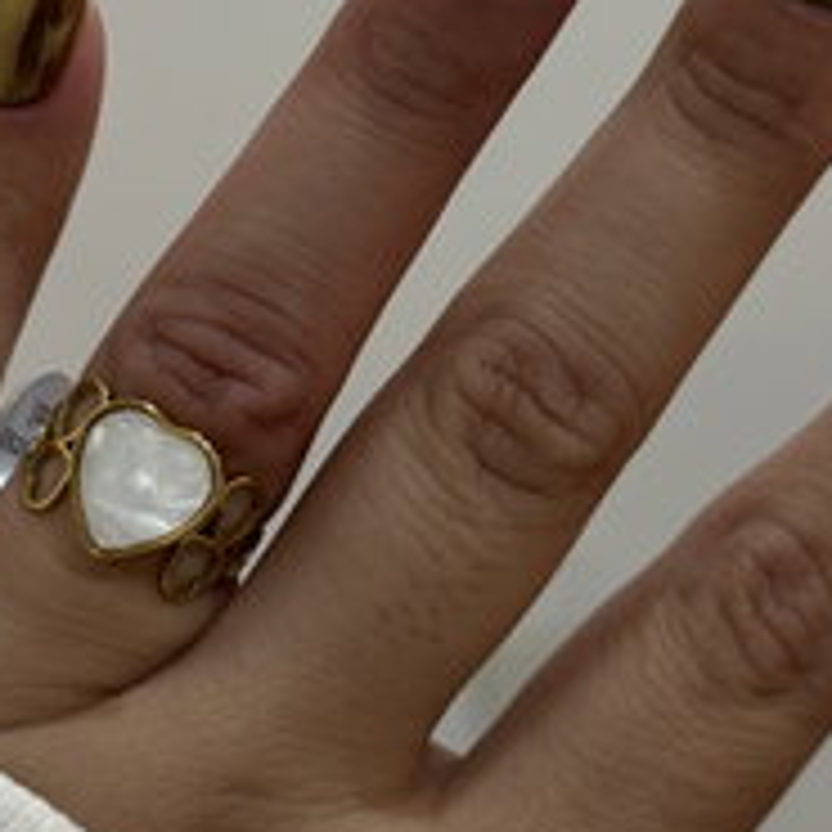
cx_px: 265
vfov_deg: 14.2
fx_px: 3318
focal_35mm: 122
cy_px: 187
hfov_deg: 14.3
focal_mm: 6.76
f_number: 1.78
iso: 200
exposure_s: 1/60
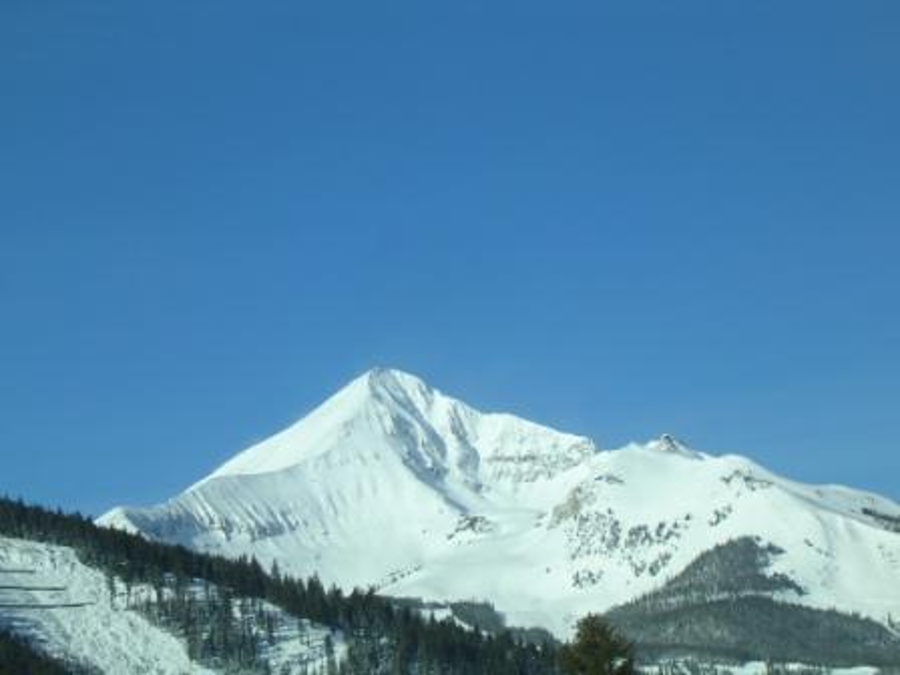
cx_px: 450
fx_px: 2990
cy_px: 338
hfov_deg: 17.1
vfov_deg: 12.9
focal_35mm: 115
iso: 100
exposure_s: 1/473
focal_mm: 17.4
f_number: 4.9
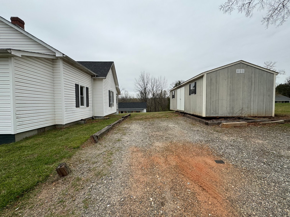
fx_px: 117
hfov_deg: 102.1
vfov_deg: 85.7
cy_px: 108
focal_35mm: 14
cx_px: 145
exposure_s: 1/453
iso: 40
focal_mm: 2.22
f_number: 2.2
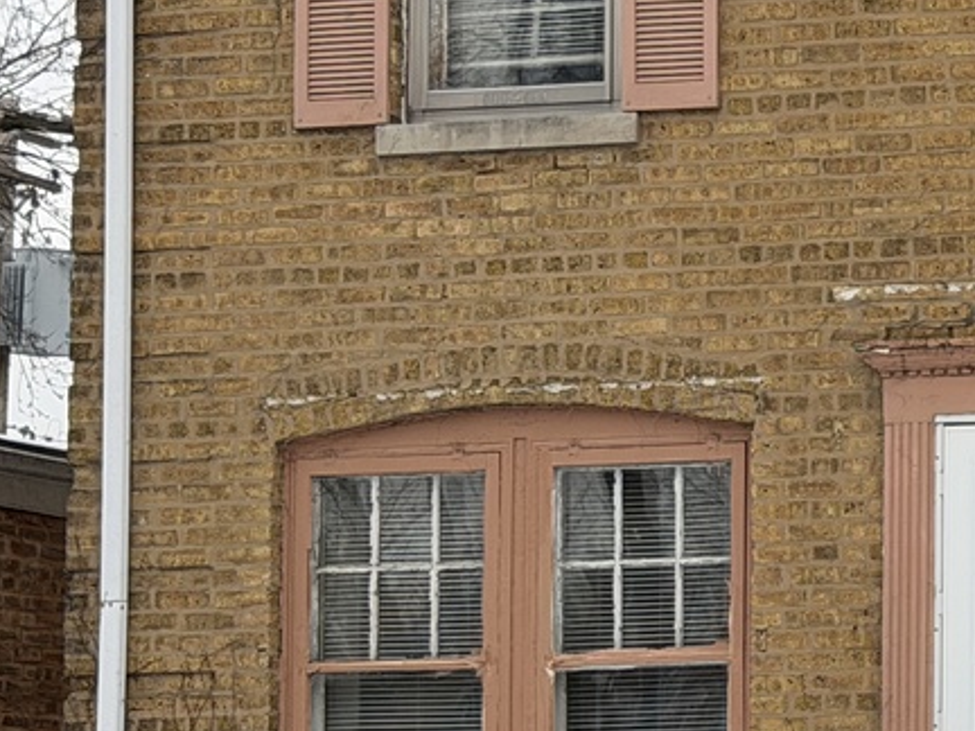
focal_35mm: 160
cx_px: 1611
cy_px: 566
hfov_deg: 11.6
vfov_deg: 9.3
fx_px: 4507
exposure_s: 1/1330
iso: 80
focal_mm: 6.76
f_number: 1.78
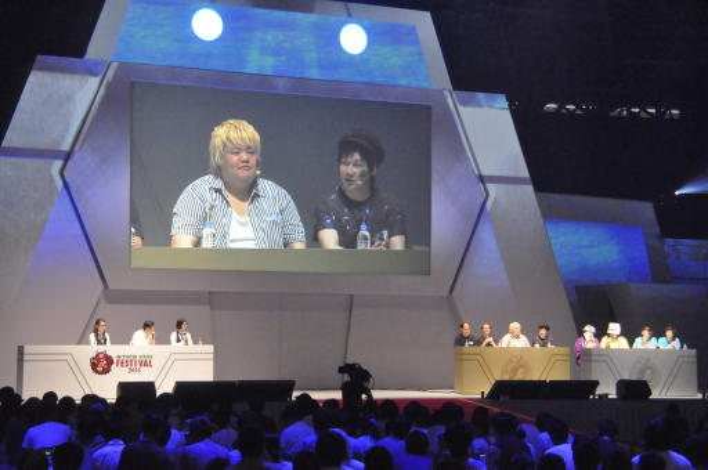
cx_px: 354
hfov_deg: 26.0
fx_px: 1532
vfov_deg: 17.4
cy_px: 235
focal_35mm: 78
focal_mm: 52
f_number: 5.6
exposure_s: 1/125
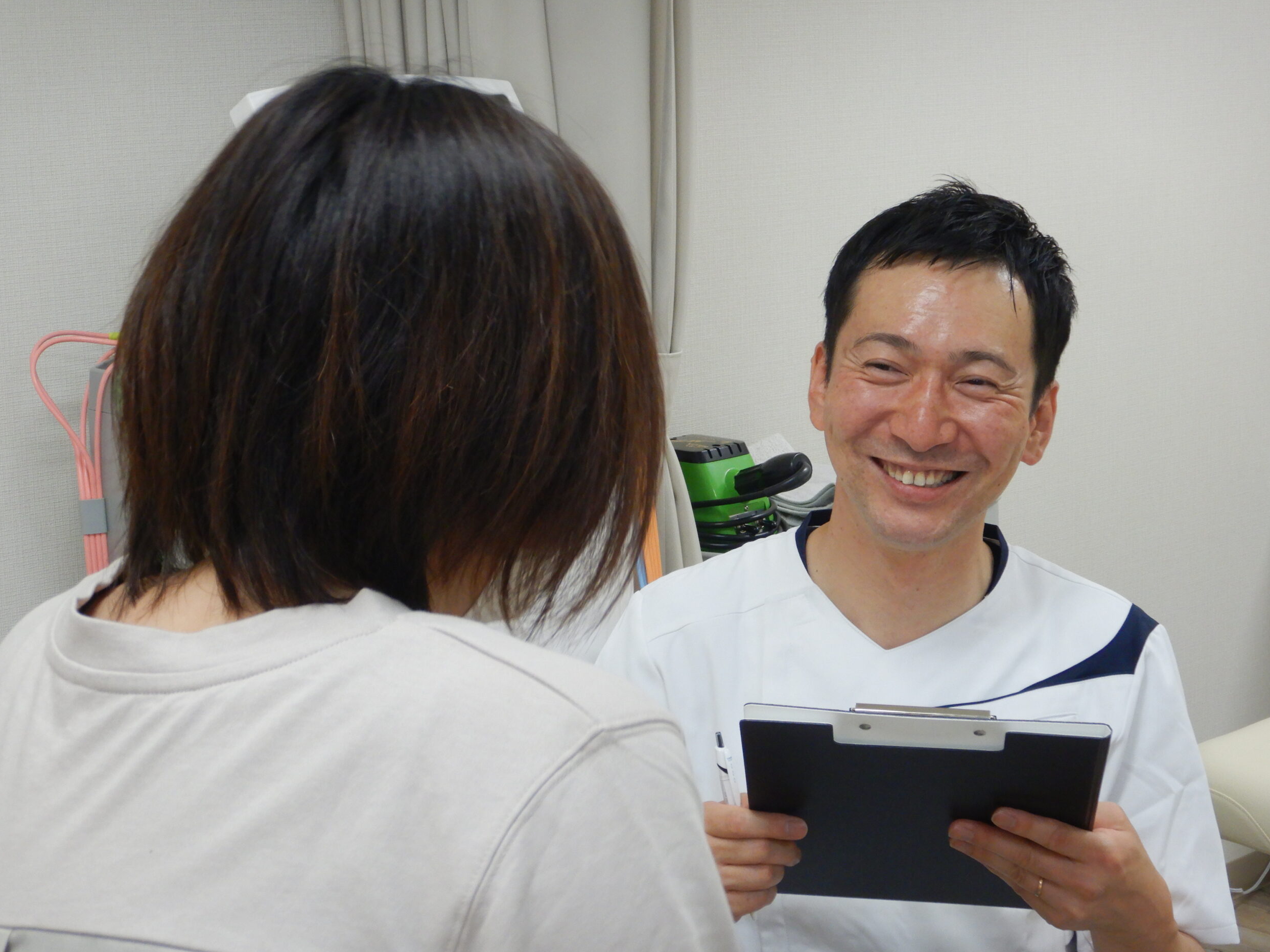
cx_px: 642
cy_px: 489
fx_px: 2531
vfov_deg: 21.3
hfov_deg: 28.2
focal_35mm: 69
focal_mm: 12
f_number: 4.5
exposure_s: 1/30
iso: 400
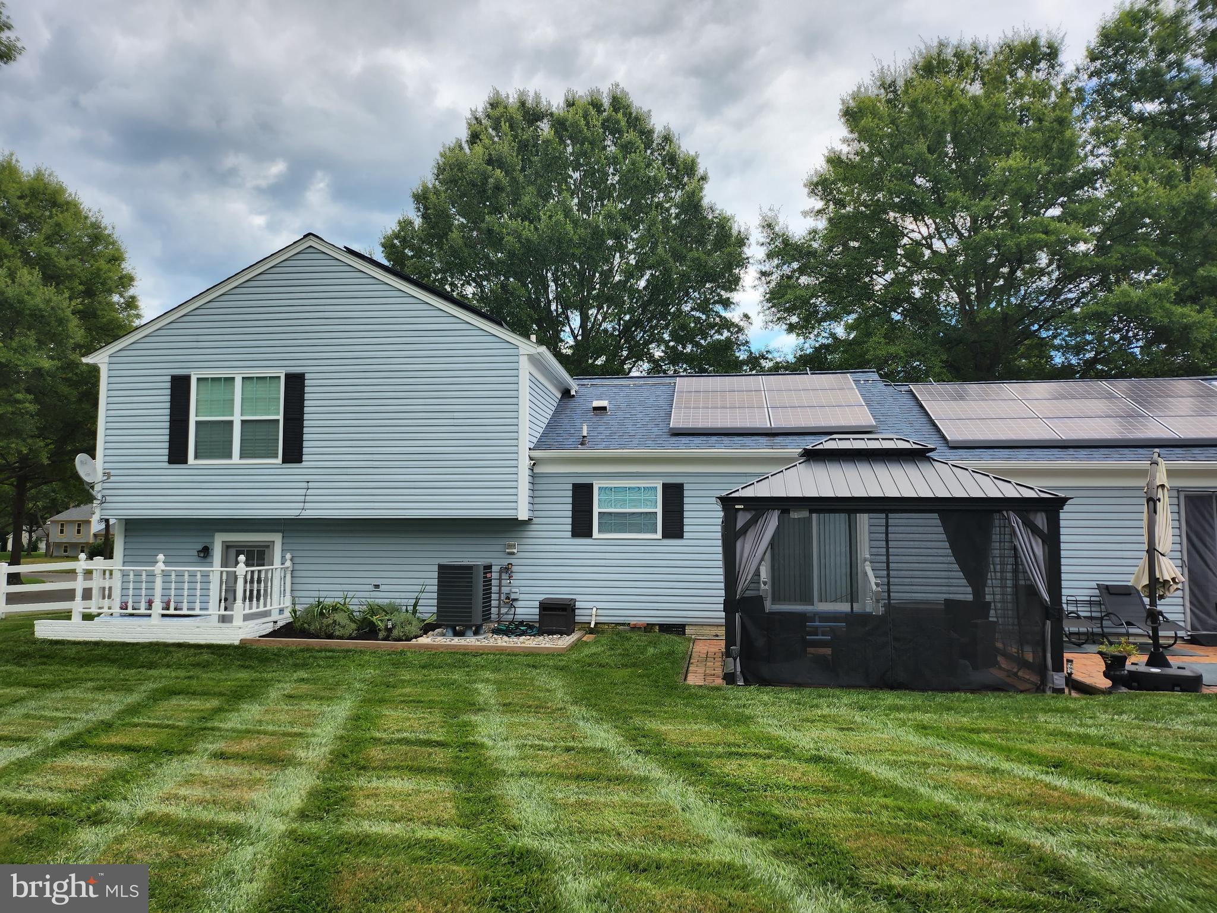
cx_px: 608
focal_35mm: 24
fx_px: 844
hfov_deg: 71.6
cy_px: 456
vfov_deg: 56.8
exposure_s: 1/719
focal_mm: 5
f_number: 1.8
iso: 50
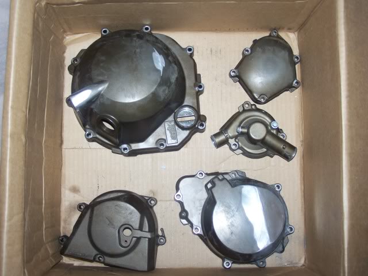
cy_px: 138
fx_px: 595
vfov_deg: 26.1
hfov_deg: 34.3
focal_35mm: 56
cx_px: 184
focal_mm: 9.3
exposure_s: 1/60
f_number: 3.1
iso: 80
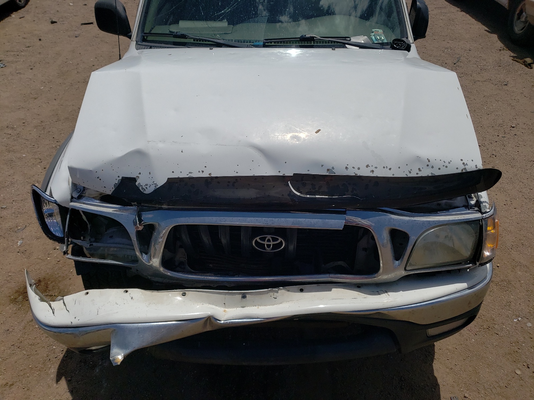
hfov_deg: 67.3
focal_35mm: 26
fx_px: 401
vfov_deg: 53.1
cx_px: 267
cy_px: 200
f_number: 1.5
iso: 51
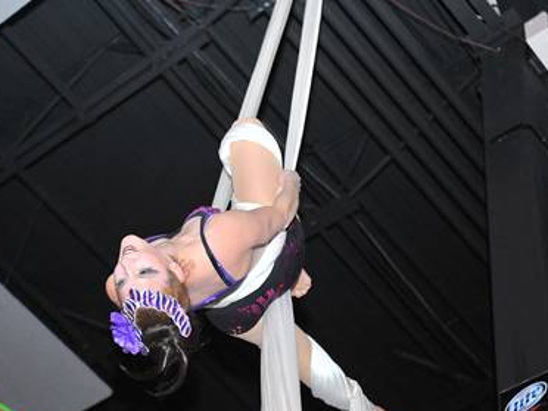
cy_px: 222
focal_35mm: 88
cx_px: 206
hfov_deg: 22.2
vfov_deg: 16.8
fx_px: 1393
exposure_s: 1/100
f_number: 3.5
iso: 2500
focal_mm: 62
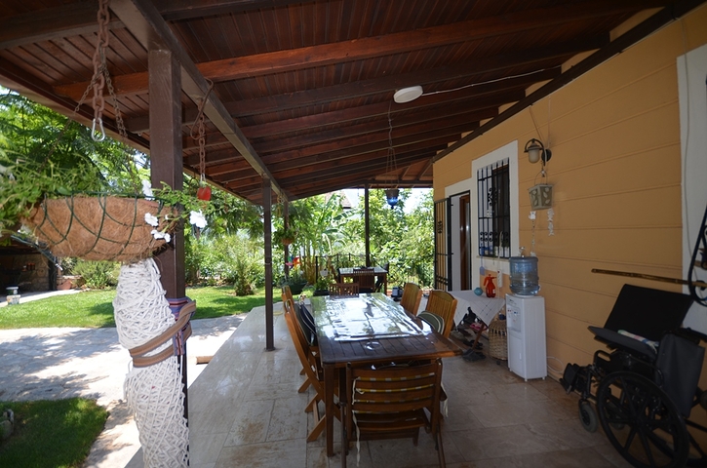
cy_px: 234
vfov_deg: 77.1
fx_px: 294
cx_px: 354
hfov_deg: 100.5
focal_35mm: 15
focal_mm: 10
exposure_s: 1/200
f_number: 4
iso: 125
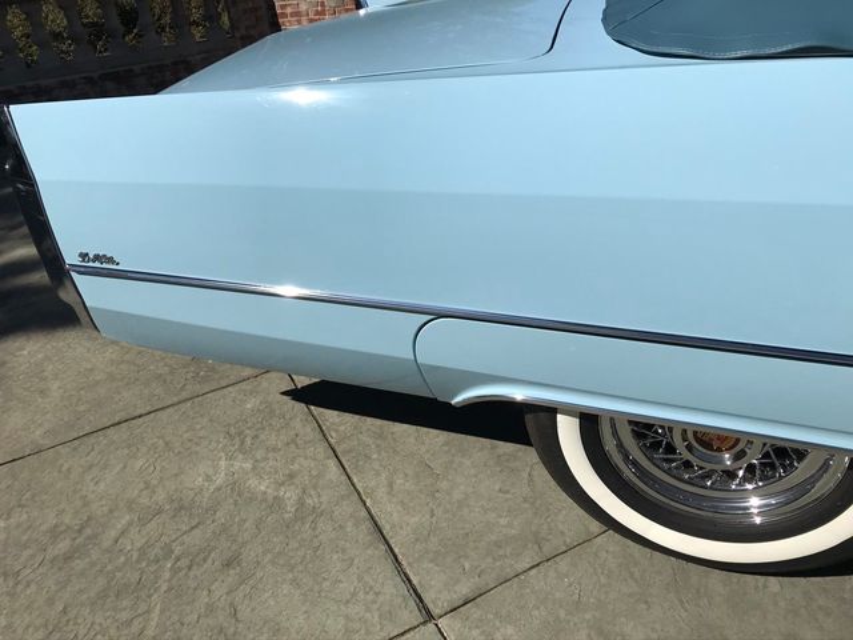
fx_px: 690
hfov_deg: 63.4
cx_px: 426
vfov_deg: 49.7
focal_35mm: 28
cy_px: 320
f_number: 1.8
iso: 25
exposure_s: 1/6410
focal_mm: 3.99
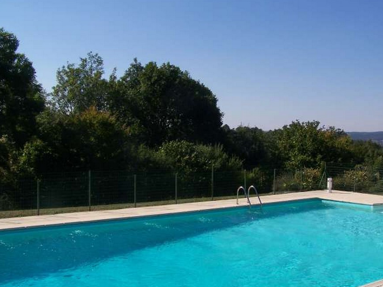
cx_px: 222
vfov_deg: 32.1
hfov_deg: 41.9
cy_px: 125
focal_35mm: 45
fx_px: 498
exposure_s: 1/800
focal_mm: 6.3
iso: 64
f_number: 4
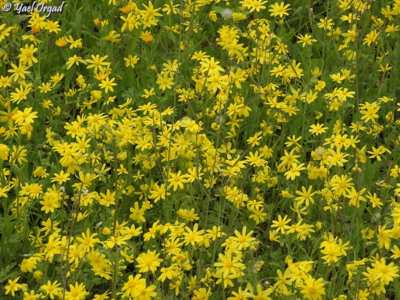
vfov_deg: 6.8
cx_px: 200
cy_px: 150
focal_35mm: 220
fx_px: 2542
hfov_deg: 9.0
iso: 100
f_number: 5.3
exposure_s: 1/320
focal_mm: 39.4
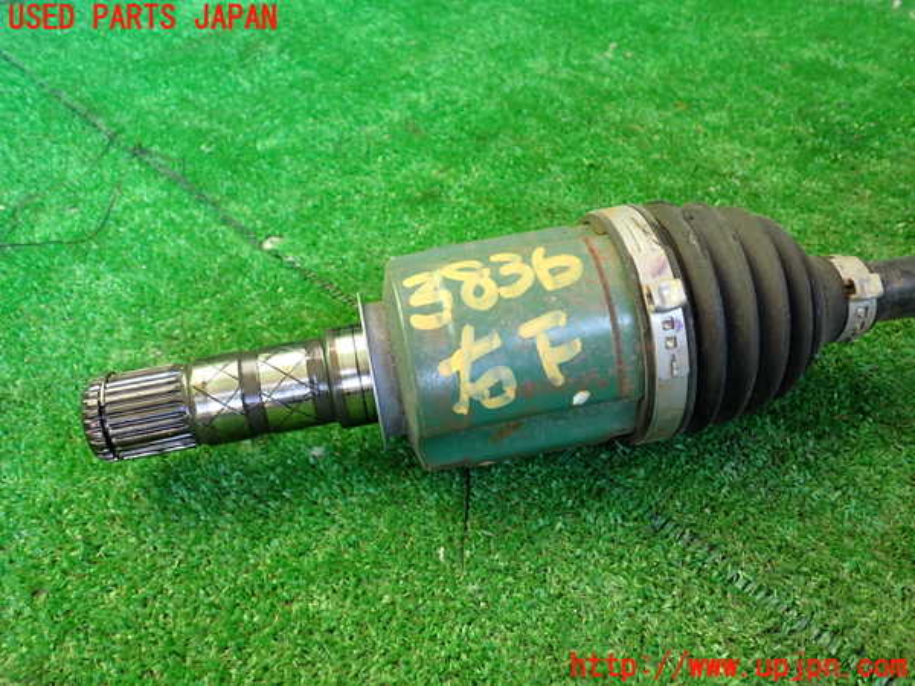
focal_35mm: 30
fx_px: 793
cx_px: 458
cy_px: 343
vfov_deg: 46.8
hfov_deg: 60.0
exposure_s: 1/100
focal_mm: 5.4
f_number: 2.3
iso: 200
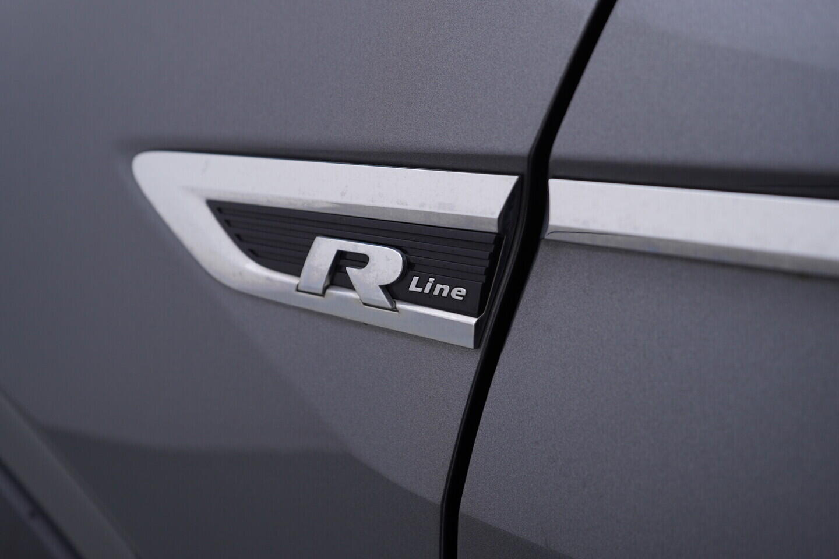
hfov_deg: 53.1
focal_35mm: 36
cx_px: 420
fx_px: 839
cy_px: 280
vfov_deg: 36.9
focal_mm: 24
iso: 125
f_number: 4
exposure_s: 1/80
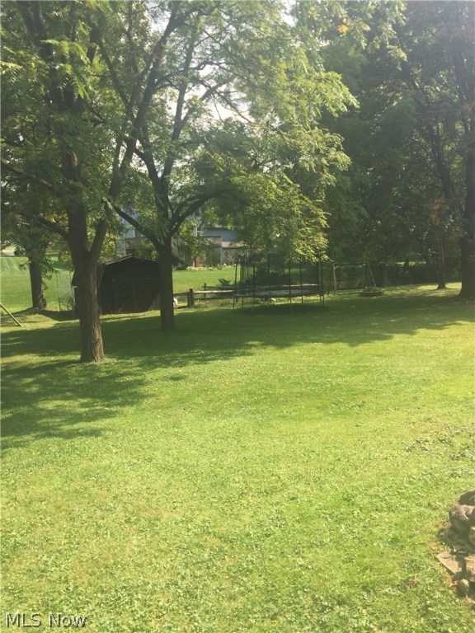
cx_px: 238
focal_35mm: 29
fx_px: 531
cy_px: 316
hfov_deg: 48.2
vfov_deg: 61.7
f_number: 2.2
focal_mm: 4.15
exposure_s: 1/824
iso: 32
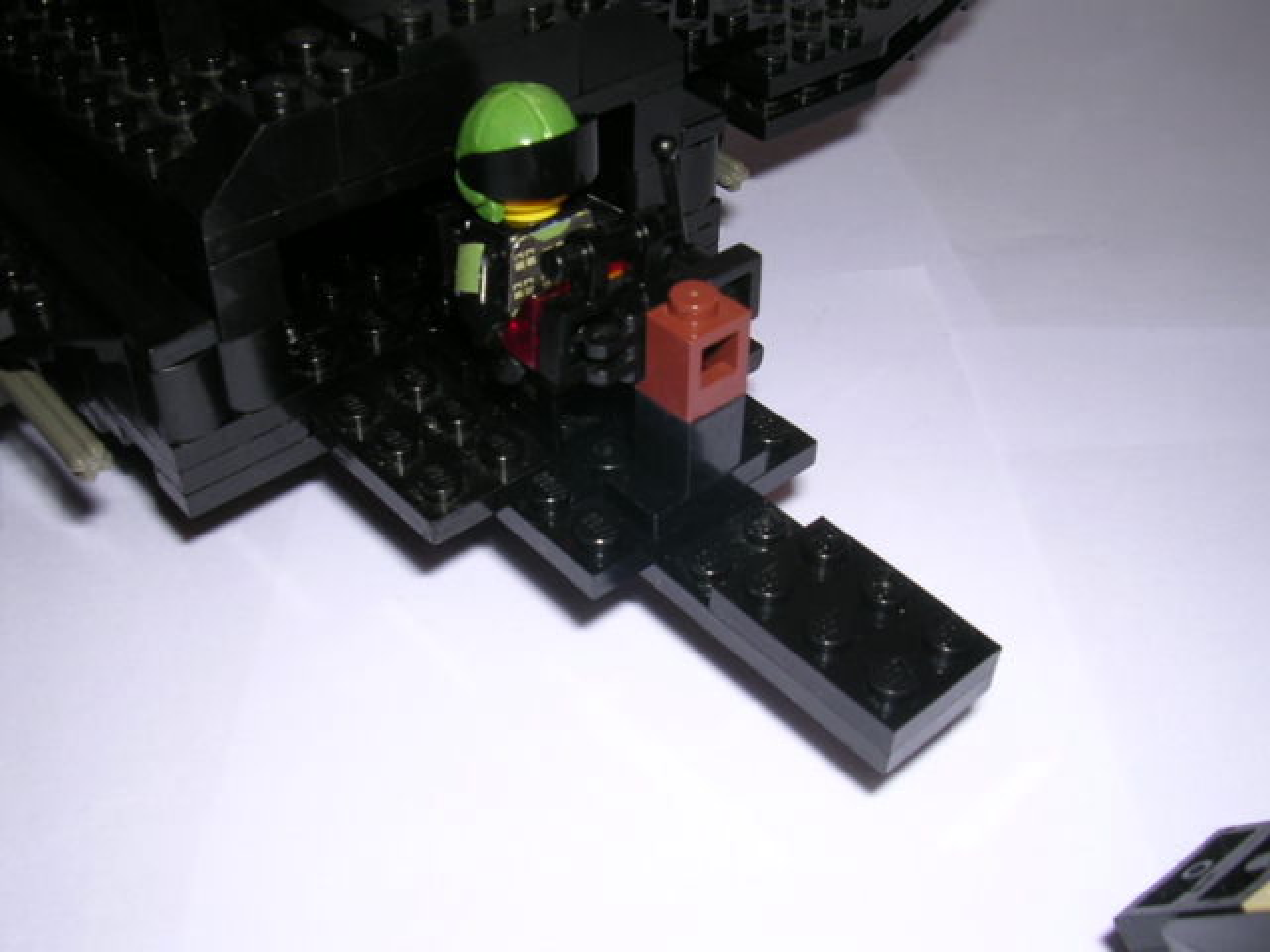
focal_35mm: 38
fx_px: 1394
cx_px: 635
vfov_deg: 37.7
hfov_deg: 49.0
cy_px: 476
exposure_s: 1/60.1
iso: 100
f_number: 5.6
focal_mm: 5.8
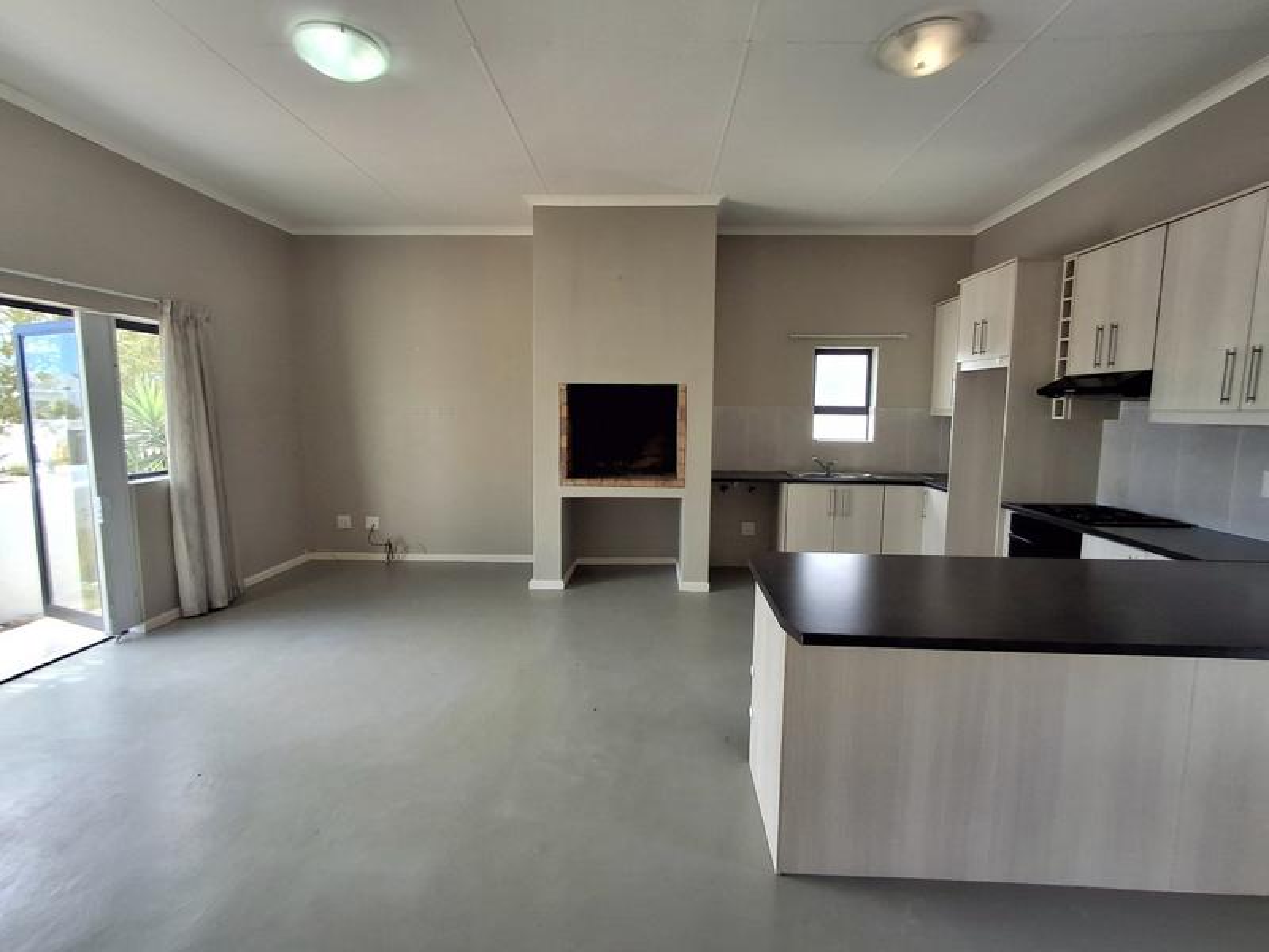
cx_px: 634
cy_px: 476
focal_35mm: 16
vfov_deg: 78.1
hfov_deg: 94.5
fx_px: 587
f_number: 2.2
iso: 40
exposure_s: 1/323
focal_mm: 1.64
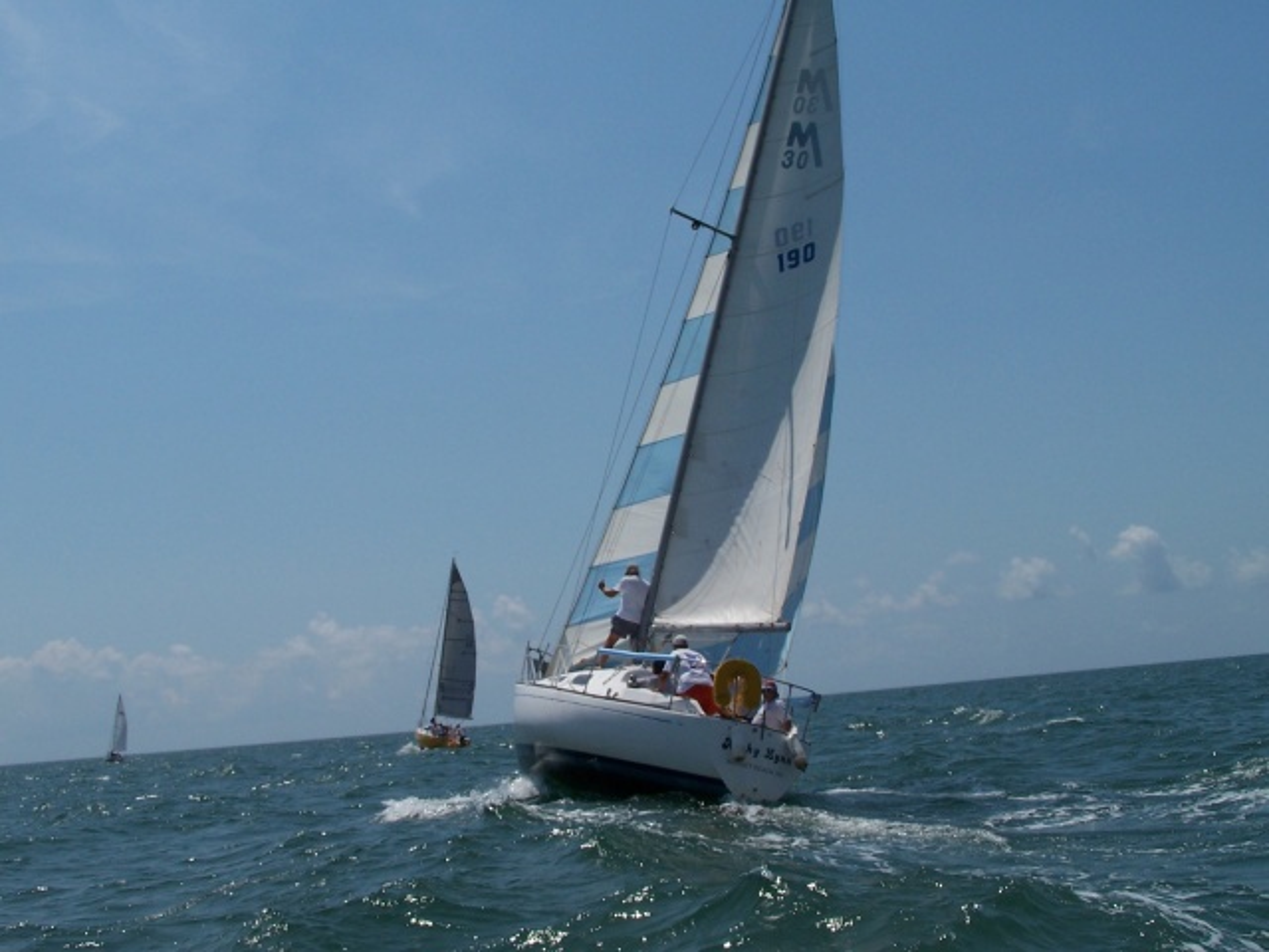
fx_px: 1870
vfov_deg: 28.6
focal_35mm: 51
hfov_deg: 37.5
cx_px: 634
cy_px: 476
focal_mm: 8.5
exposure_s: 1/1500
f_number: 5.6
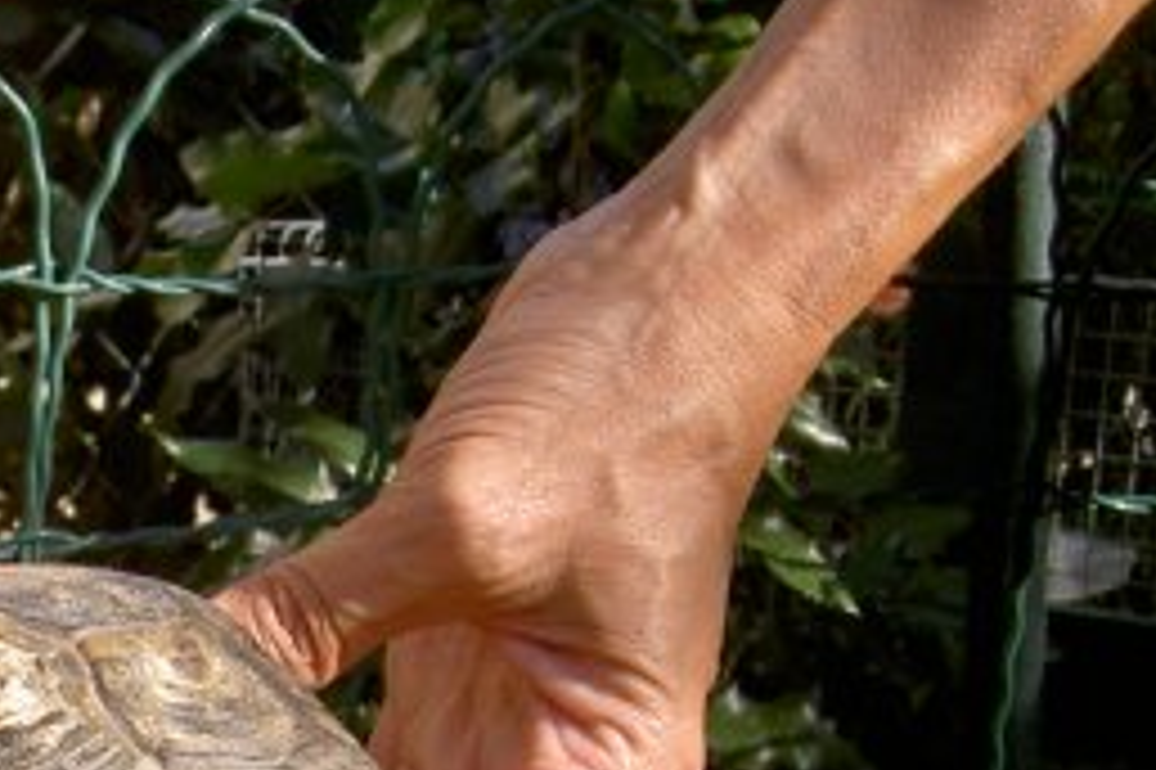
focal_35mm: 101
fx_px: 3241
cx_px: -126
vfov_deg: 13.1
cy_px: 950
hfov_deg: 19.4
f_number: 4.7
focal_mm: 8
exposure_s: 1/278
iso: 100
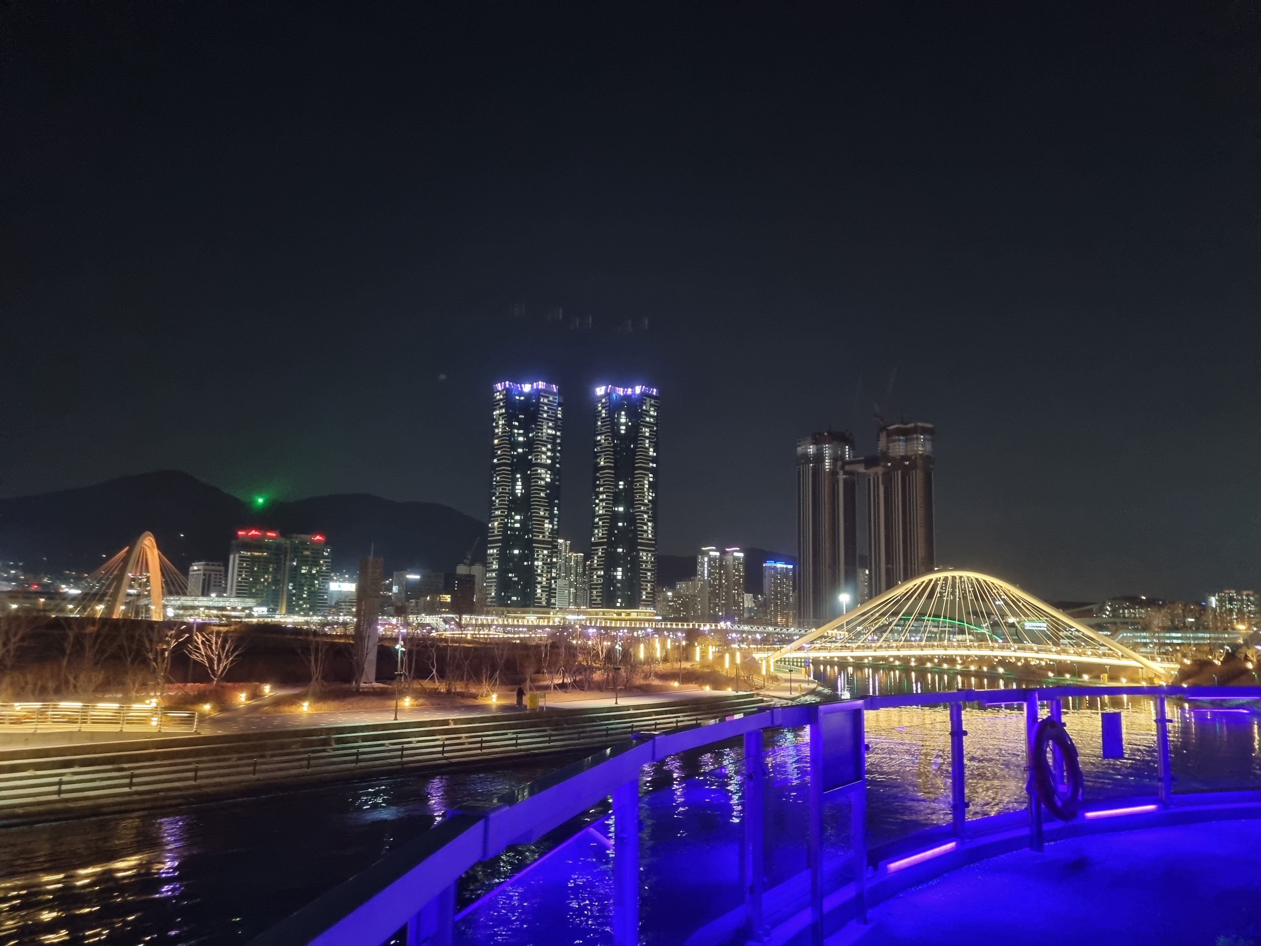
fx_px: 947
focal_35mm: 26
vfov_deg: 53.1
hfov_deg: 67.3
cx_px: 630
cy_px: 473
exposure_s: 1/24
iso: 1000
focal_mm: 5.4
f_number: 1.8
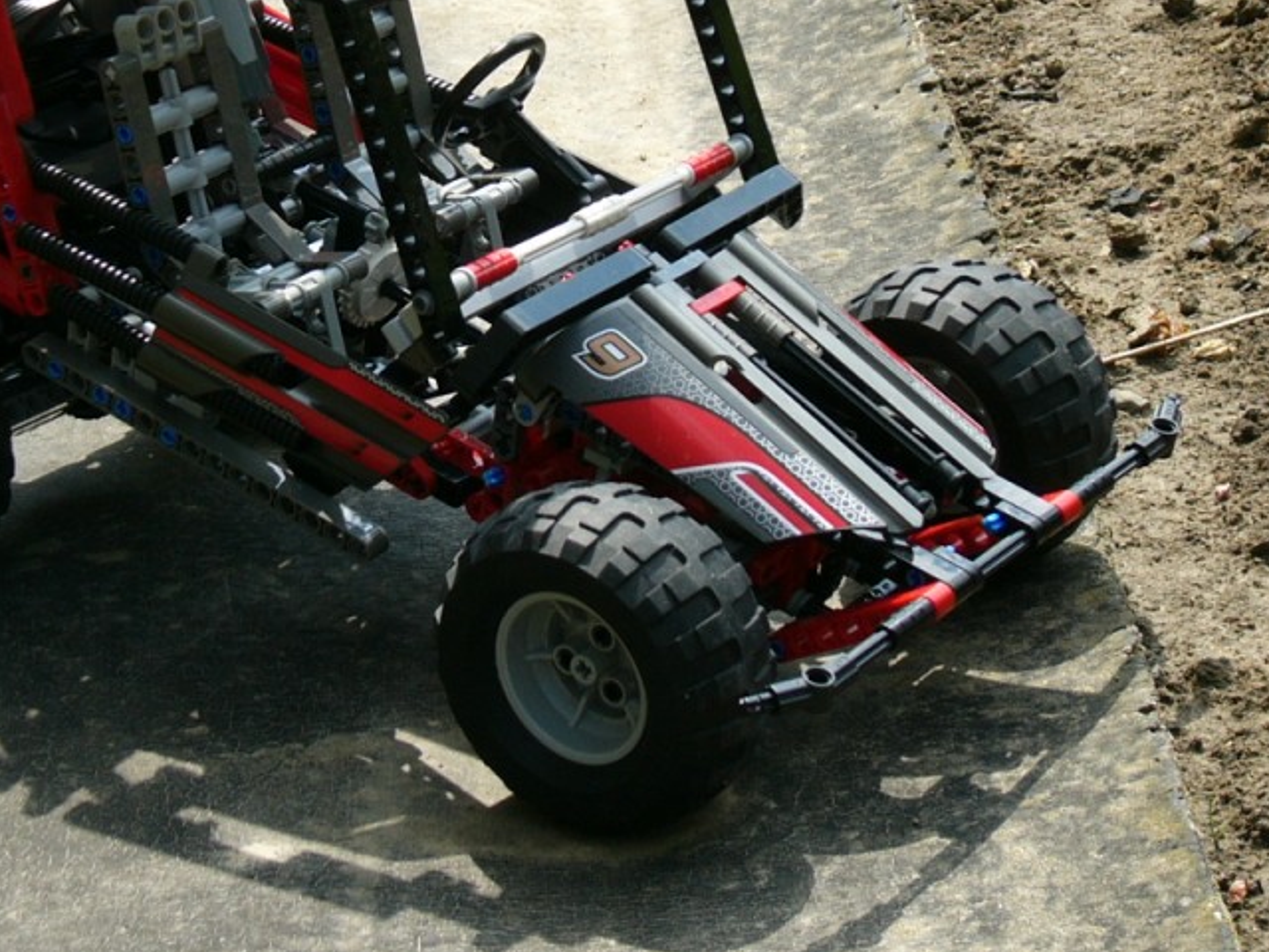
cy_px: 220
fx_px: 4106
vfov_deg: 13.2
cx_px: 397
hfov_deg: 17.5
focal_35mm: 112
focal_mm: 11.6
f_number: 4
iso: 50
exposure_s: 1/200
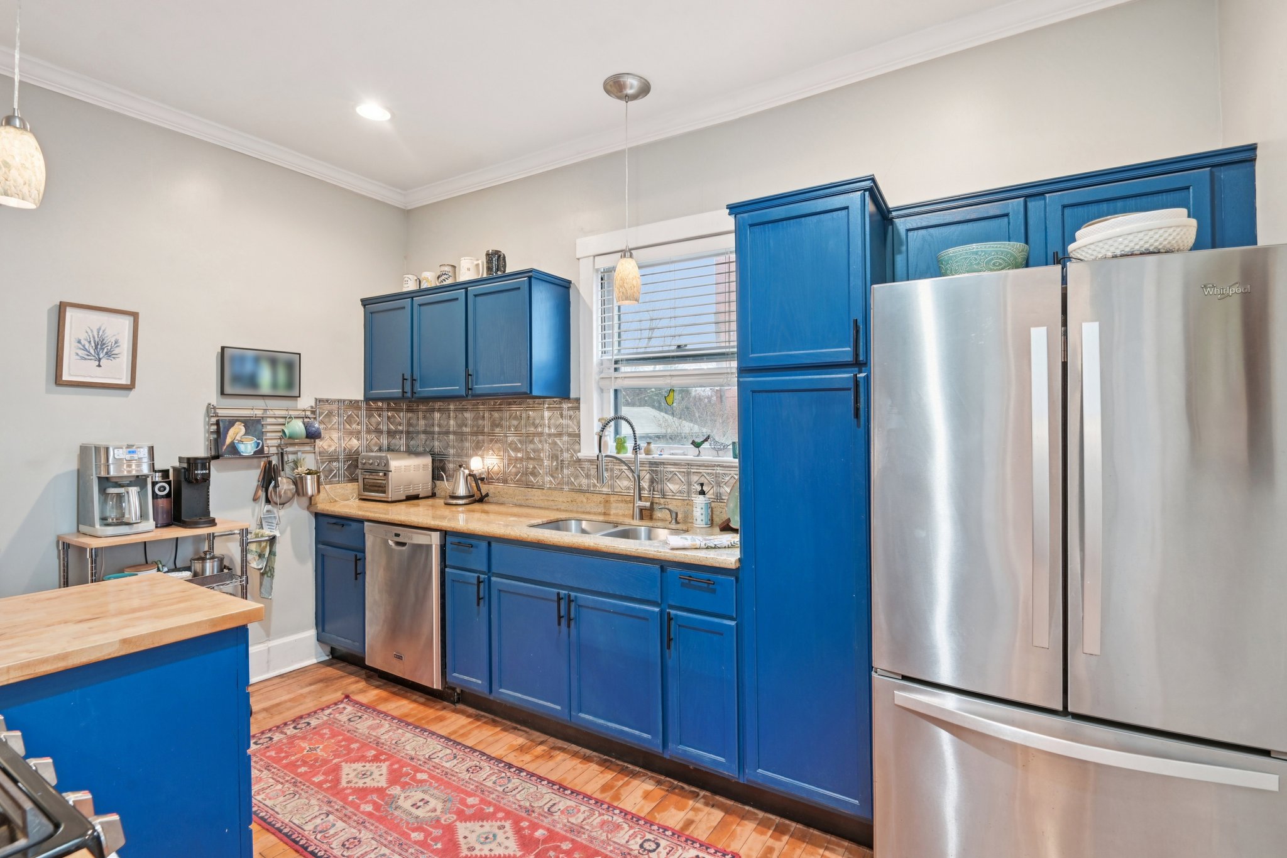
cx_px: 644
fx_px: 572
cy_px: 429
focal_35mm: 16
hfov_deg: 96.7
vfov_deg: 73.7
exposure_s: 1/3.33
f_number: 8
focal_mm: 16
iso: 400
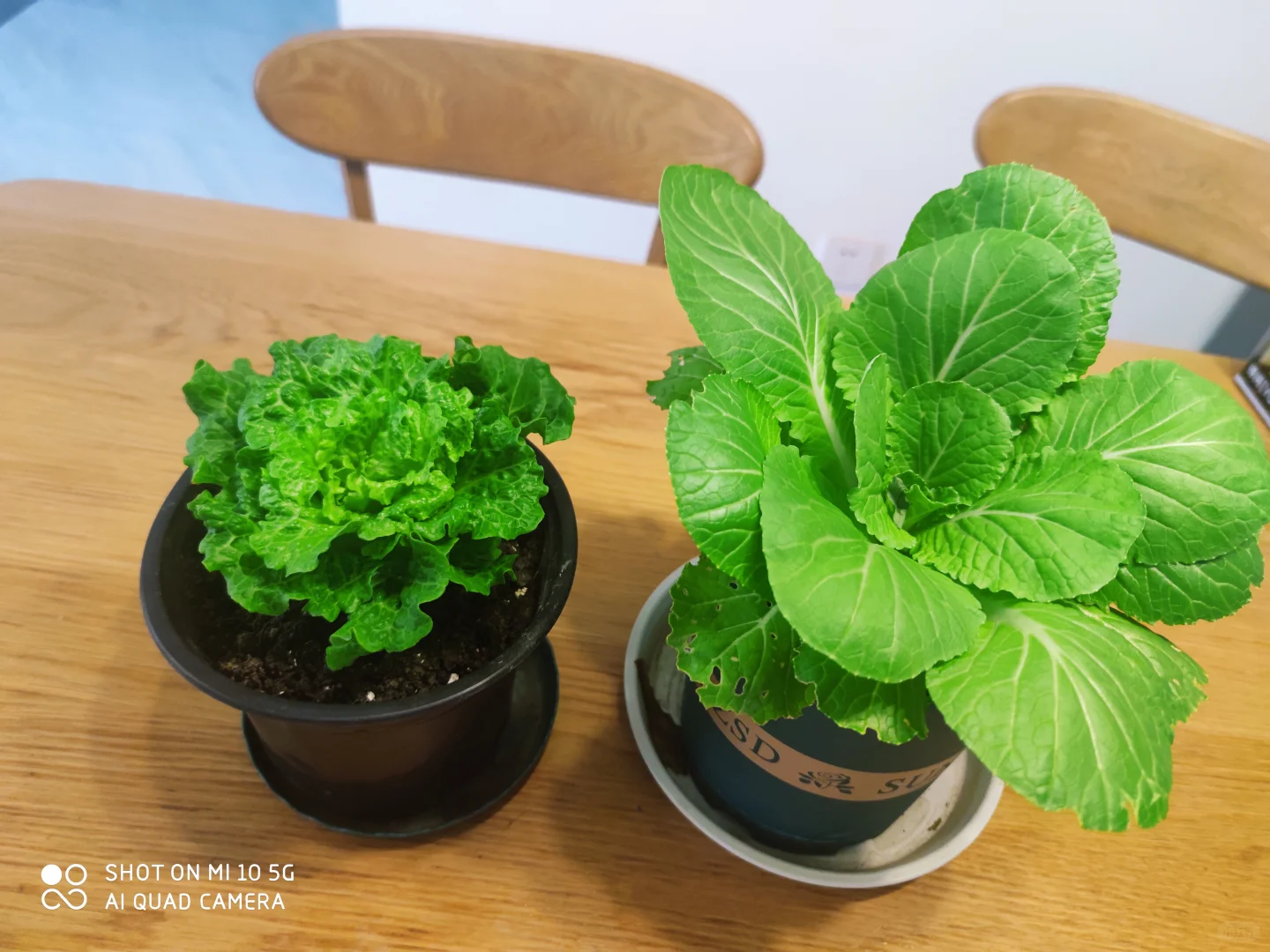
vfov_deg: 56.8
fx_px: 881
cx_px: 635
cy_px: 476
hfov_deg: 71.6
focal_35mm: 24
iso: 348
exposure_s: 1/50
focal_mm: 6.72
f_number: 1.69
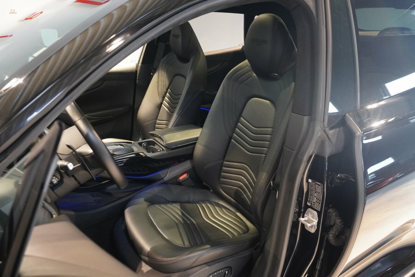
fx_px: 311
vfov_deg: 47.9
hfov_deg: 67.4
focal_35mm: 27
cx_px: 208
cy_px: 138
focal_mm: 18
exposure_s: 1/8
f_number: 4.5
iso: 2000
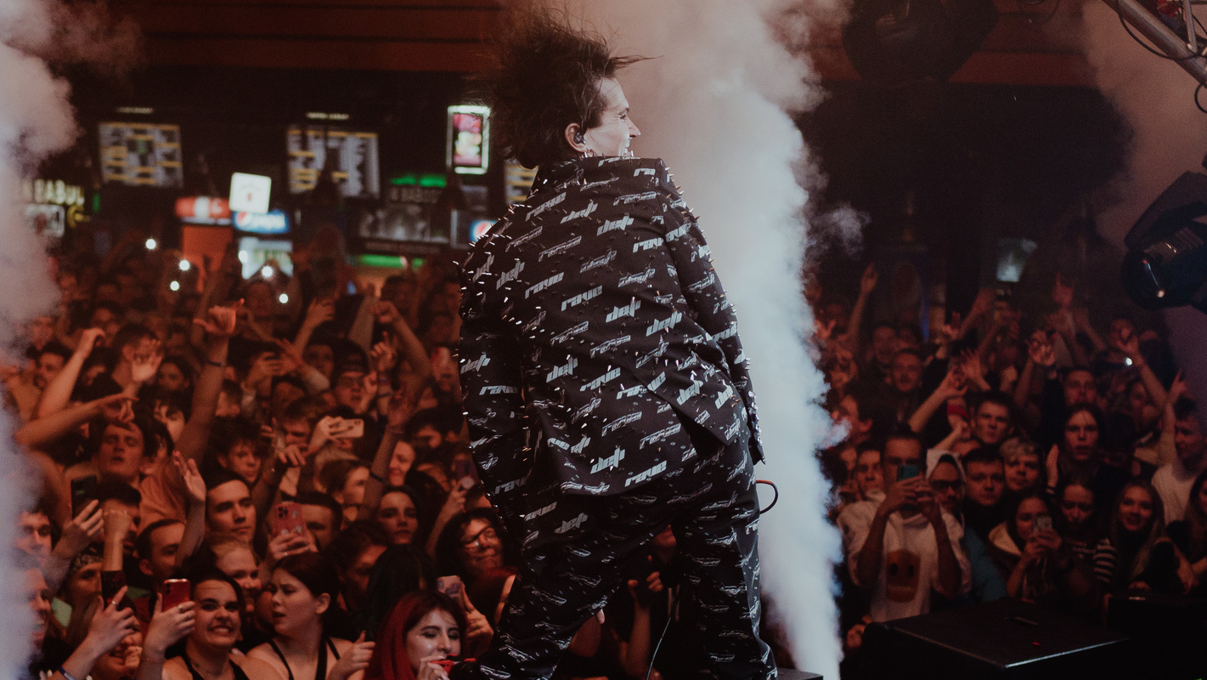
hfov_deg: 21.3
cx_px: 451
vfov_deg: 12.1
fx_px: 3201
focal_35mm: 100
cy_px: 365
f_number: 2.2
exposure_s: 1/400
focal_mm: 35
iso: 1000
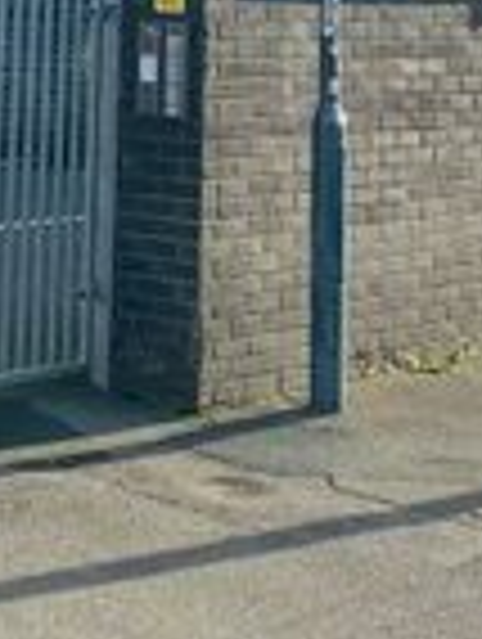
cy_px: -515
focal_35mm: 128
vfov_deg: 13.7
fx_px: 2369
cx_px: 113
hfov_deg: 11.6
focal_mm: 4.25
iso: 32
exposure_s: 1/2268
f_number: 1.8
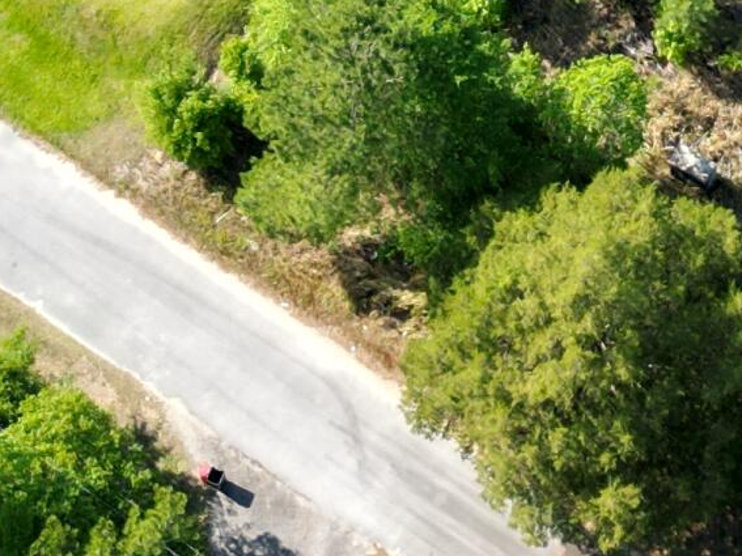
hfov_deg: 15.4
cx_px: 611
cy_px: -693
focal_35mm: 127
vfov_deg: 10.4
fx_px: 2722
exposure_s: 1/1250
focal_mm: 6.72
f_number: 1.7
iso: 110
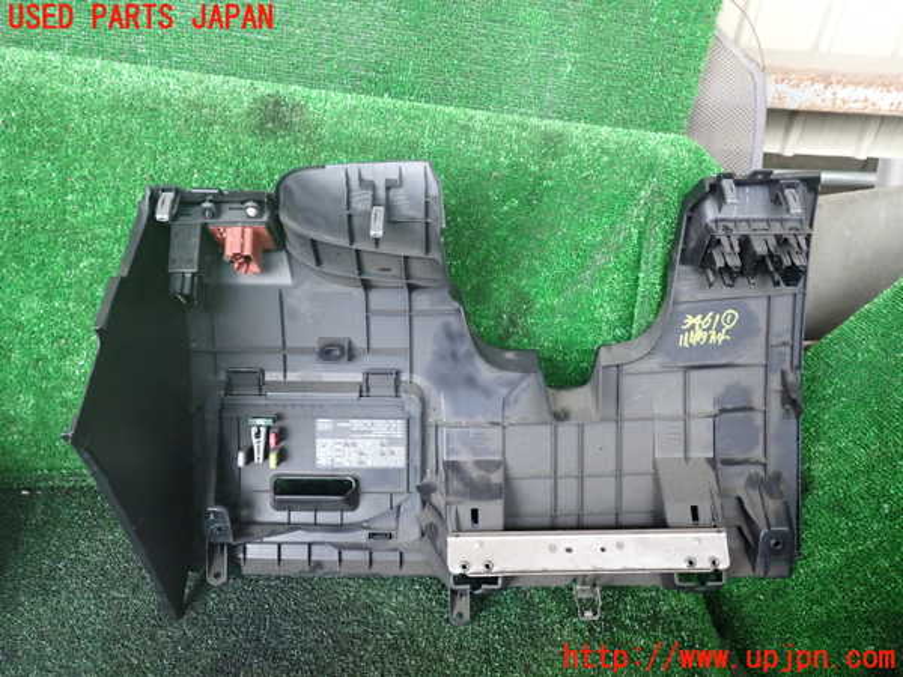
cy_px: 338
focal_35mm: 30
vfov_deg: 46.8
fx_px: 783
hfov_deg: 60.0
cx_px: 452
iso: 500
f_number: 2.3
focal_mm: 5.4
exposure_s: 1/30
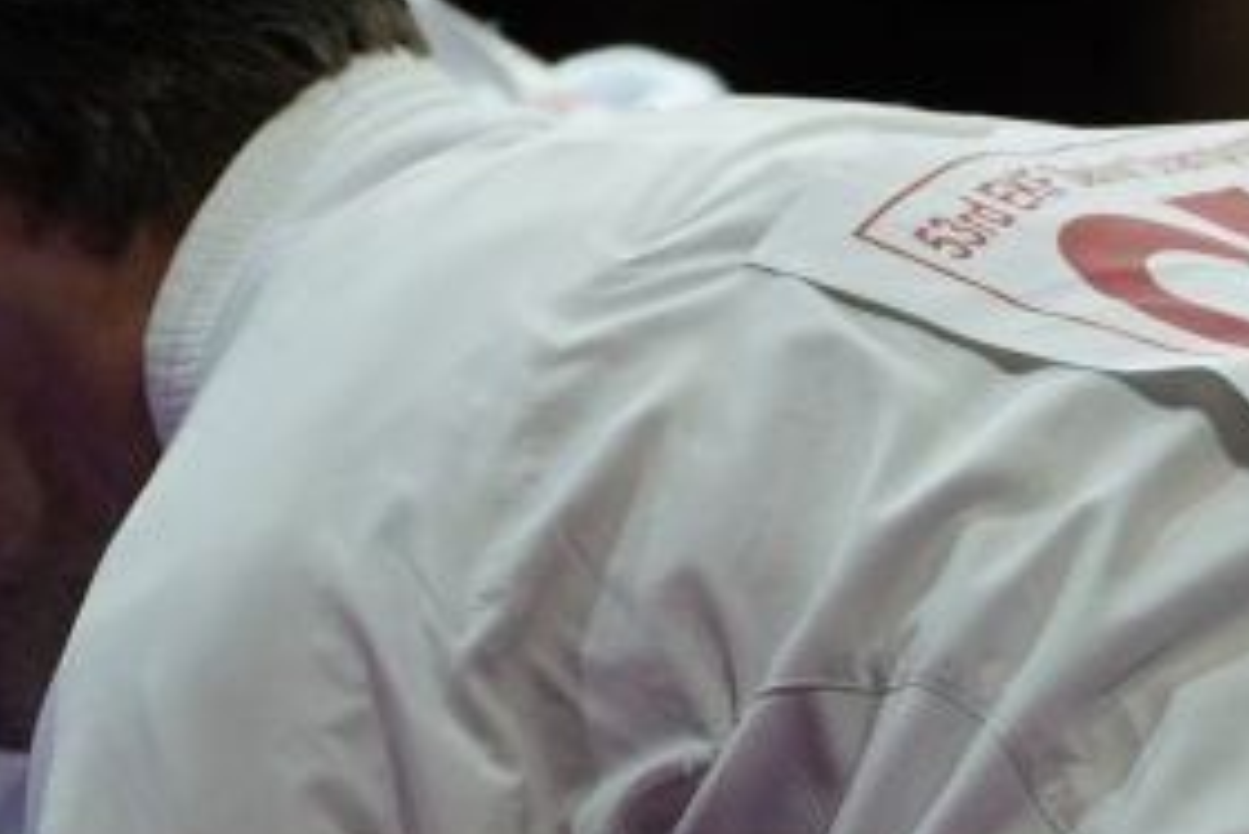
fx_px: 43909
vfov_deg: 1.1
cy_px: 718
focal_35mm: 1265
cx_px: 718
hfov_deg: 1.6
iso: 1000
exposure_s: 1/1000
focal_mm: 197
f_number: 2.8
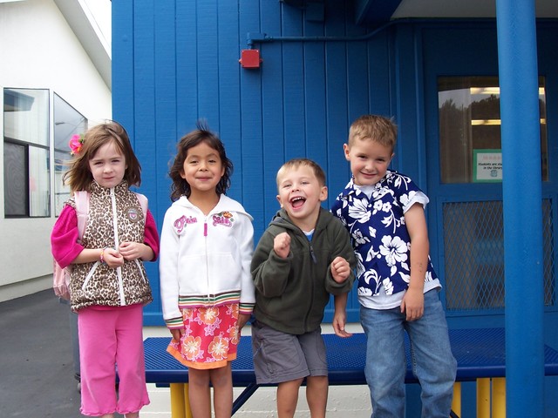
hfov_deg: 44.8
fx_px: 677
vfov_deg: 34.3
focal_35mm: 42
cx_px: 279
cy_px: 209
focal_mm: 7
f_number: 3
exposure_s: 1/250
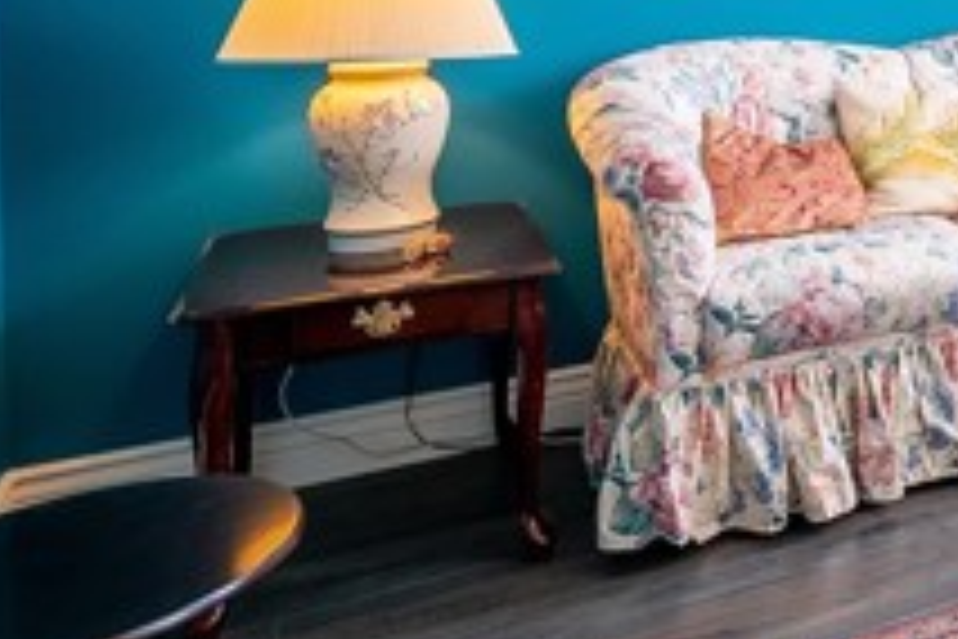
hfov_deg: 32.2
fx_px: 1197
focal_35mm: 45
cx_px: 1264
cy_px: -61
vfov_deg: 27.4
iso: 200
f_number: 8
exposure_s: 1/40
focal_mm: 15
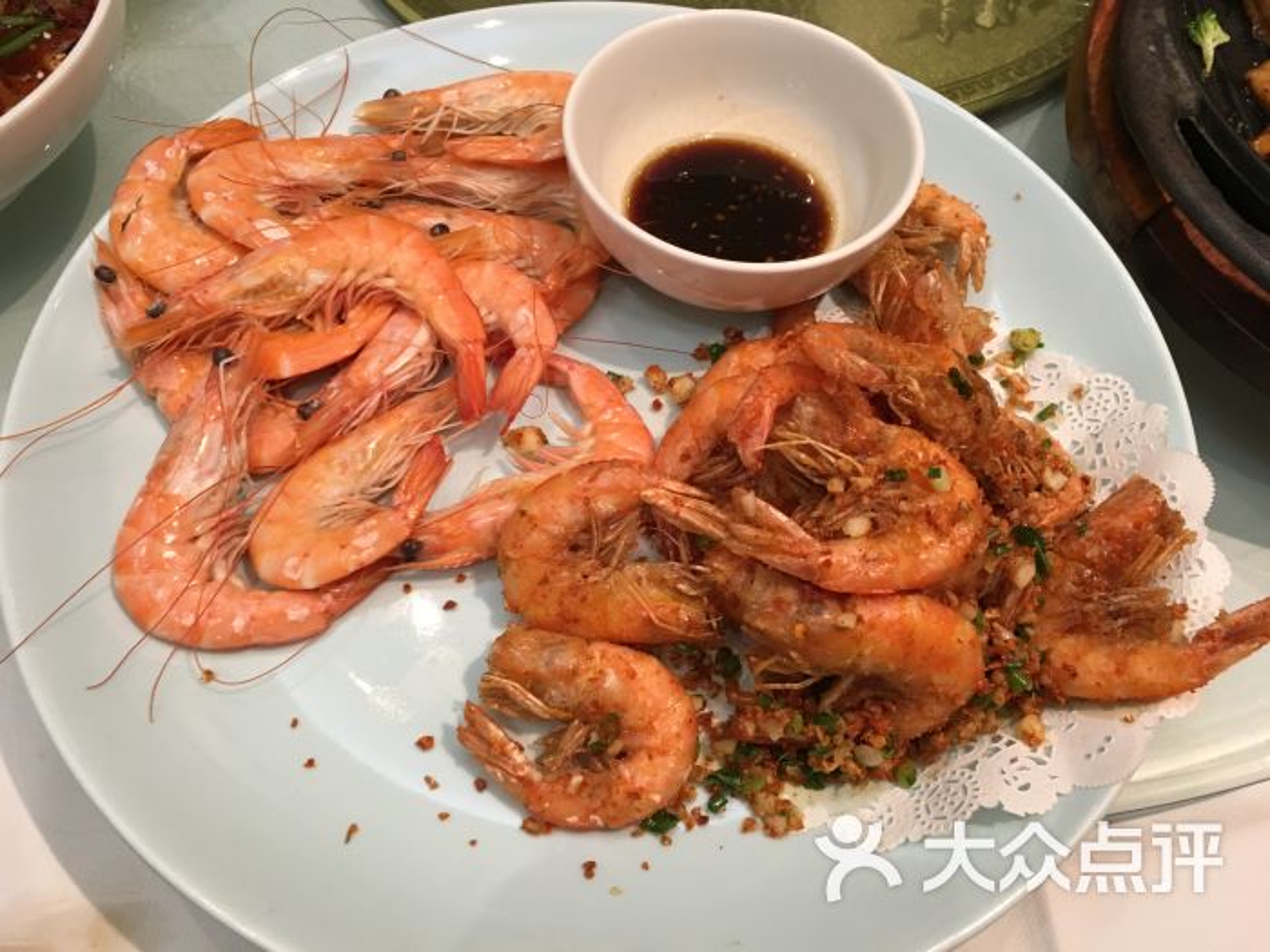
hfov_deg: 61.7
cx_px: 635
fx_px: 1064
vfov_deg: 48.2
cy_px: 476
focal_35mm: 29
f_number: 2.2
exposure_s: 1/33
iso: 160
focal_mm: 4.15
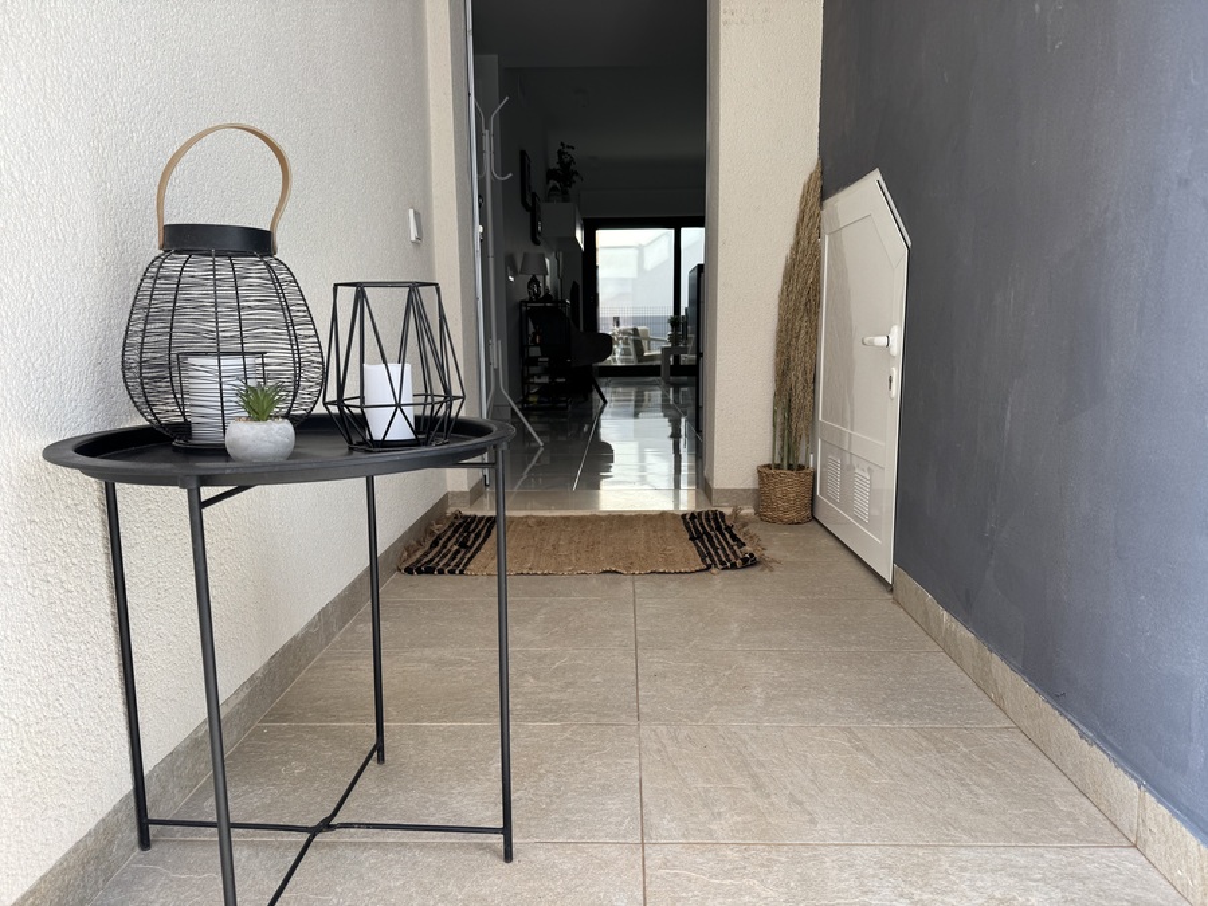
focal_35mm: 24
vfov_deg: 56.8
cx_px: 604
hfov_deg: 71.6
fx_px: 838
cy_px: 453
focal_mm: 6.76
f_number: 1.78
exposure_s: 1/241
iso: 64
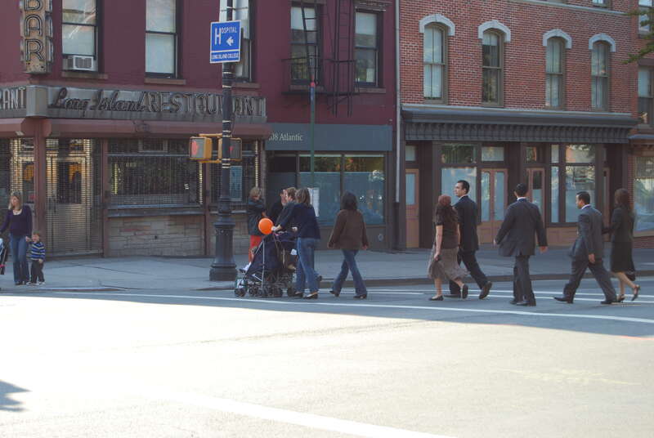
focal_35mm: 82
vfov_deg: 16.6
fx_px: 1501
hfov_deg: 24.6
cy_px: 219
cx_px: 327
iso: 140
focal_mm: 55
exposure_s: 1/125
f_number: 5.6
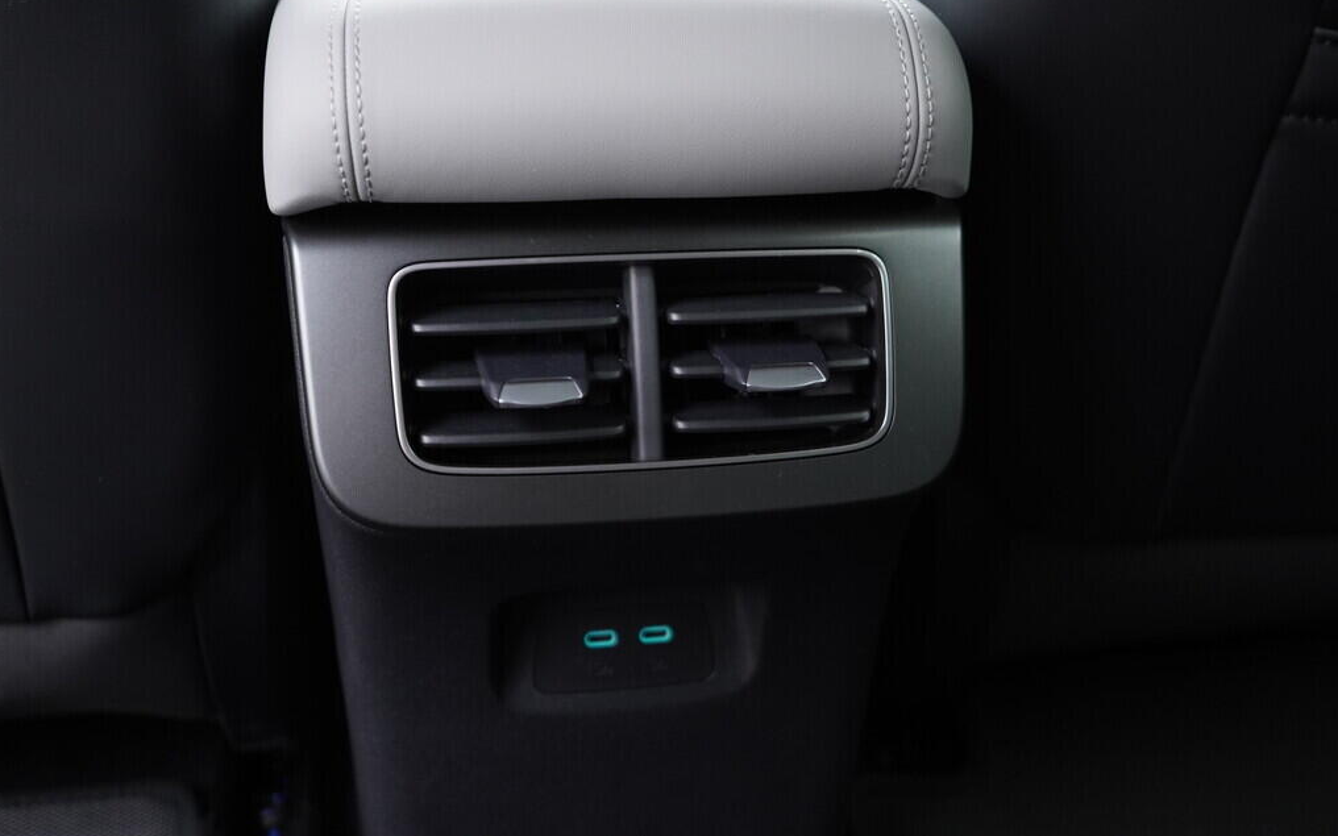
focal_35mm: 37
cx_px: 668
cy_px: 389
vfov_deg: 34.4
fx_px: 1349
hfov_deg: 52.7
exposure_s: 1/40
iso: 640
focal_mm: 24
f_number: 2.8
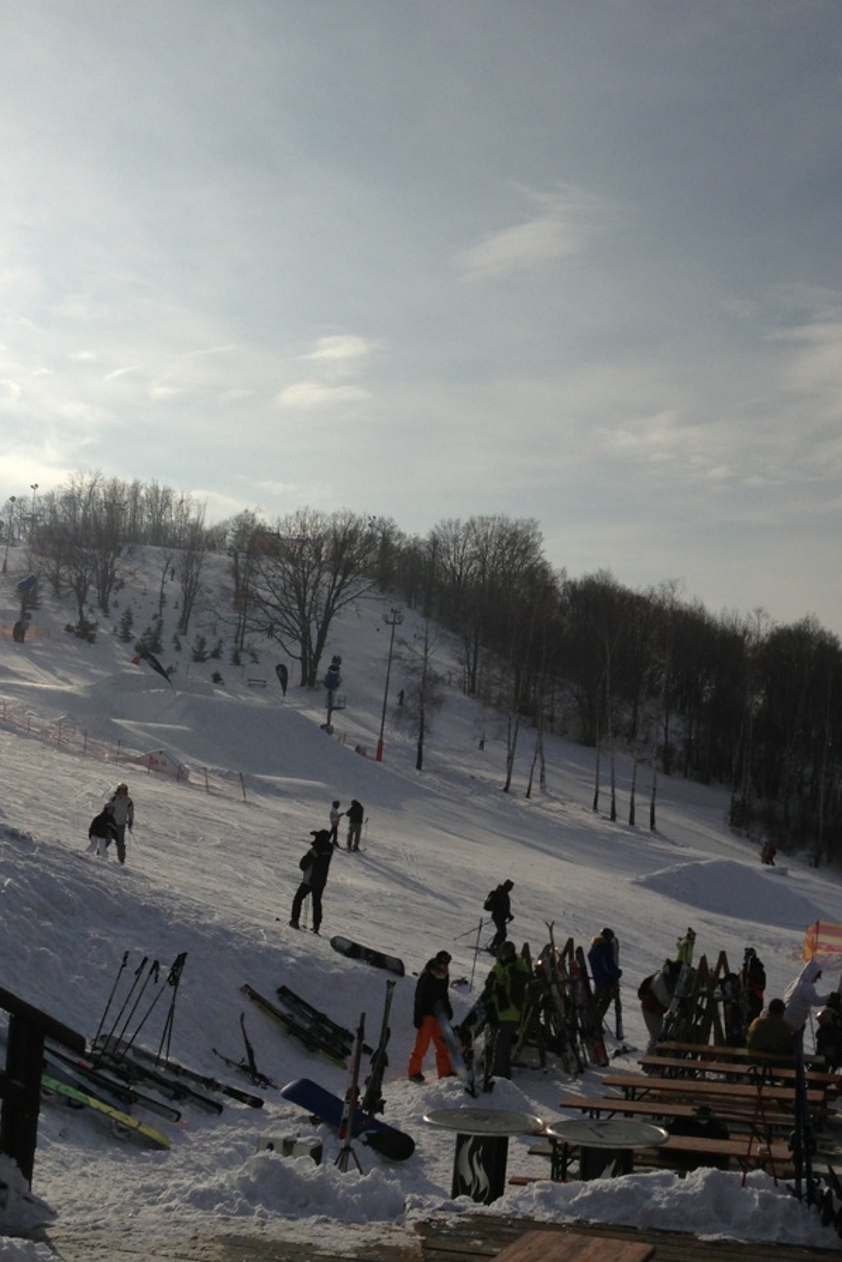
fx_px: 1613
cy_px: 630
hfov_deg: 28.8
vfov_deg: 42.7
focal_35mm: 46
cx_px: 623
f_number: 2.4
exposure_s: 1/7752
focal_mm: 4.13
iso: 50
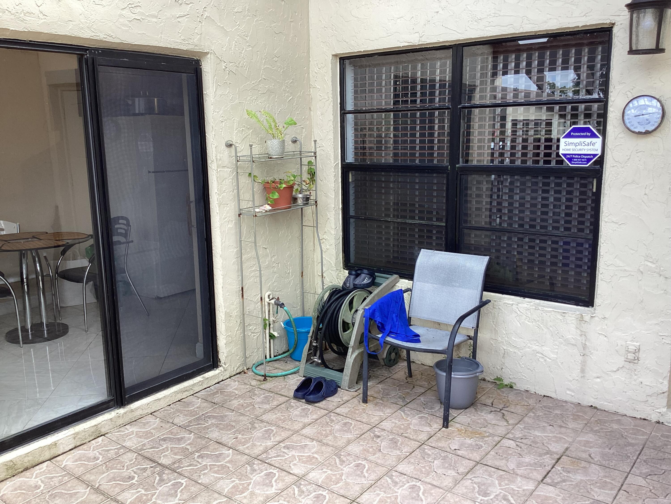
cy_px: 252
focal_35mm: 31
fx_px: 601
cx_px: 336
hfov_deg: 58.4
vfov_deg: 45.4
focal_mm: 3.3
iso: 25
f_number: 2.4
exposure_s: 1/127
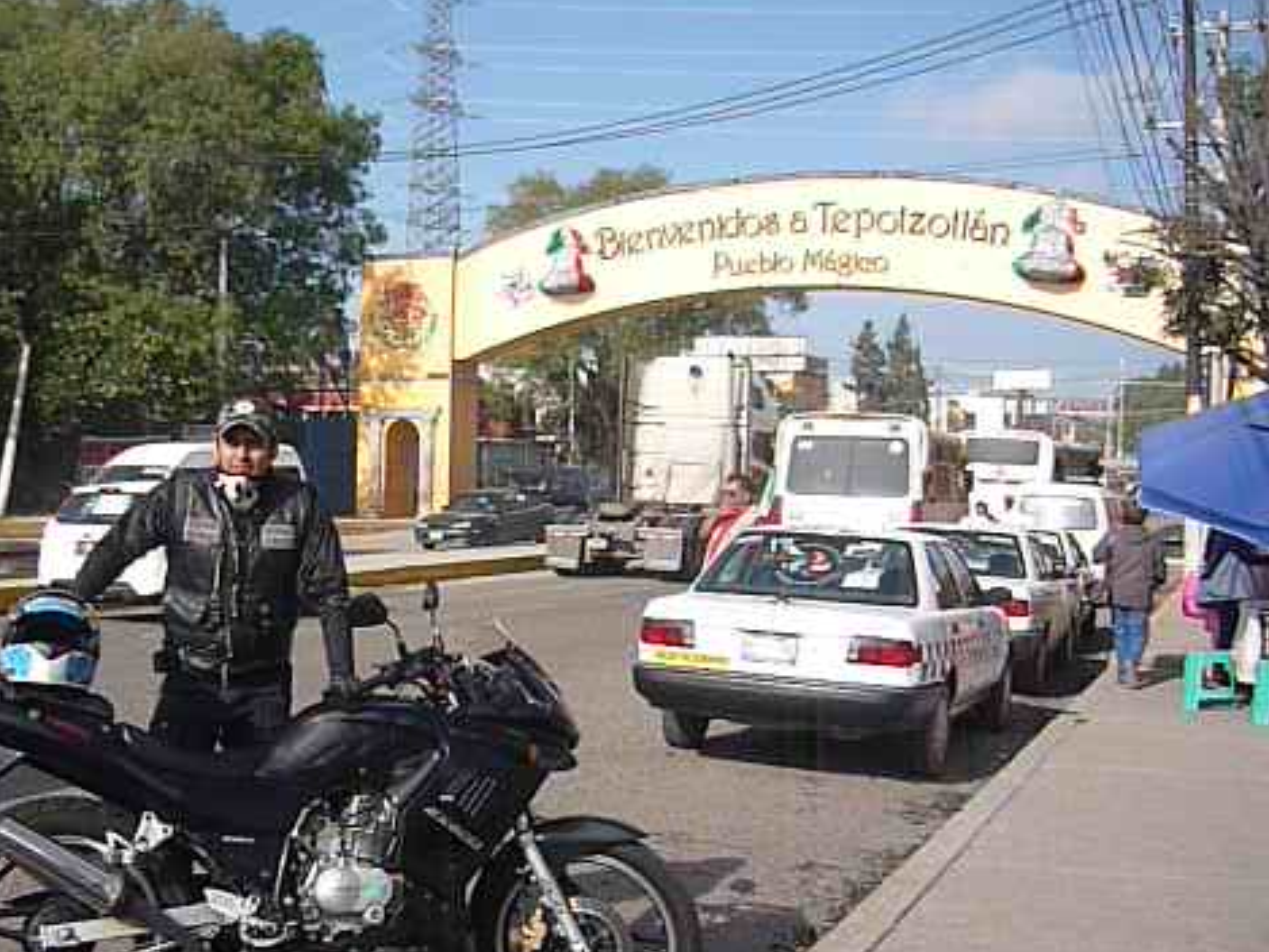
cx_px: 406
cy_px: 508
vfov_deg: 32.2
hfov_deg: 41.4
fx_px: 1650
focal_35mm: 45
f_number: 8
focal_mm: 5.5
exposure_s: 1/500
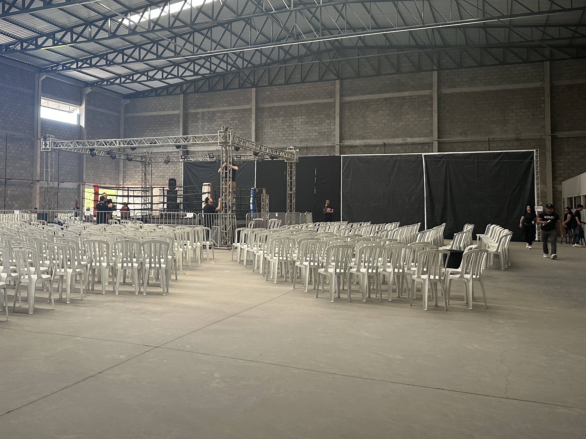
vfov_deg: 40.5
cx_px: 173
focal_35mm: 35
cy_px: 168
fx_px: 593
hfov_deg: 51.2
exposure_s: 1/120
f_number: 1.78
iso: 200
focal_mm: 6.86
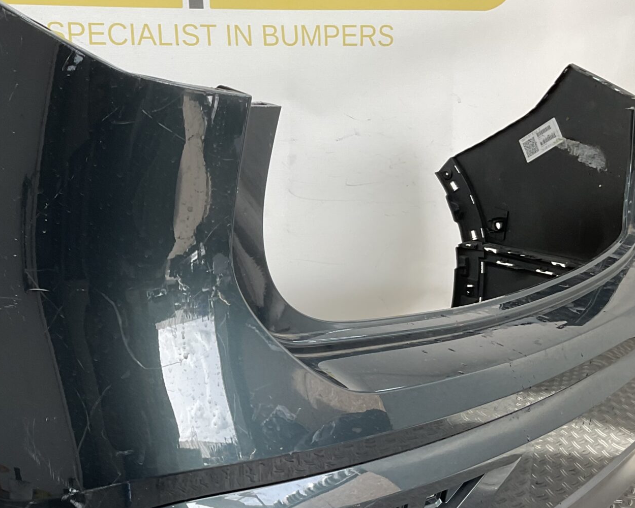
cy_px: 307
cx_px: 117
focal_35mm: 58
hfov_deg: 31.5
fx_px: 1090
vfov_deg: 26.2
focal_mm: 3
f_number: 1.8
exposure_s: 1/120
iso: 16
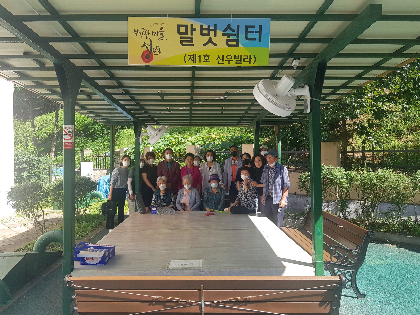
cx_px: 210
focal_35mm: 26
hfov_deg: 67.3
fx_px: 315
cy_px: 158
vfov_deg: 53.1
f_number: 1.7
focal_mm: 4.2
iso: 40
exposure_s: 1/728
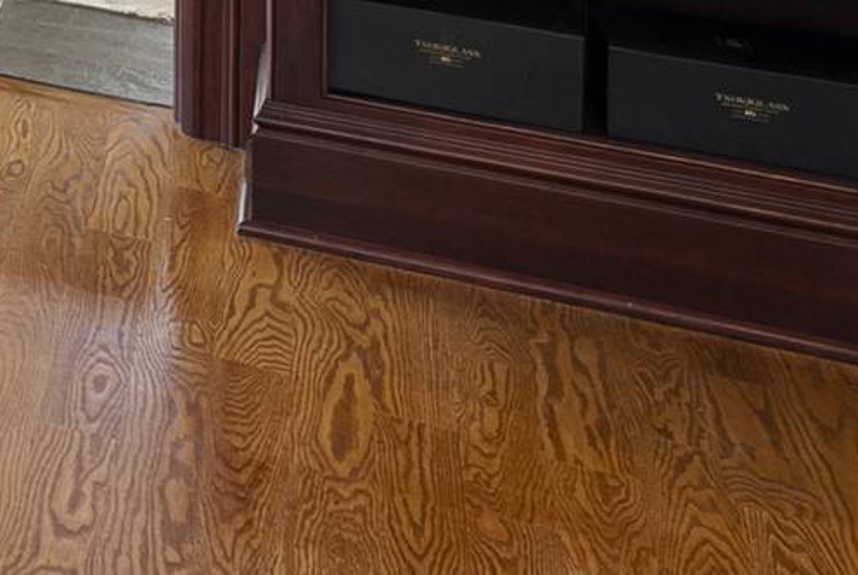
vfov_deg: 11.4
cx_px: -1541
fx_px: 2362
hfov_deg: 12.3
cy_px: -814
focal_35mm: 99
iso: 80
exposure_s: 5
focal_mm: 16
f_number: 7.1
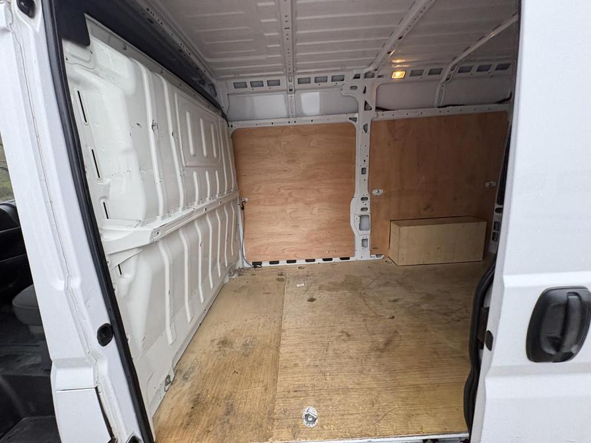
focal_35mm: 14
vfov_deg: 85.7
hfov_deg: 102.1
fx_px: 239
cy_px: 222
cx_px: 296
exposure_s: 1/62
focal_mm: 2.22
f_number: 2.2
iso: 250
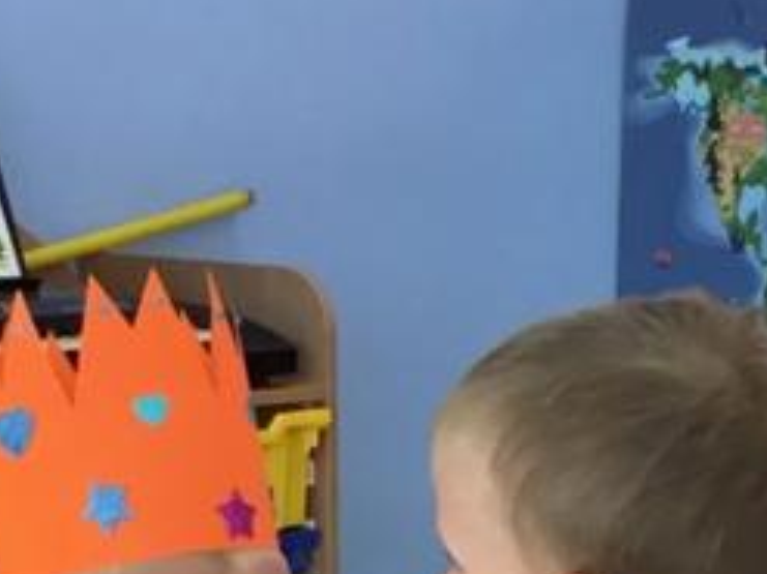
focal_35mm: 168
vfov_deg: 8.5
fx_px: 3721
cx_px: 736
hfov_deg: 11.7
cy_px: 1036
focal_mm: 3.3
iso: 32
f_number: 2.4
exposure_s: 1/33
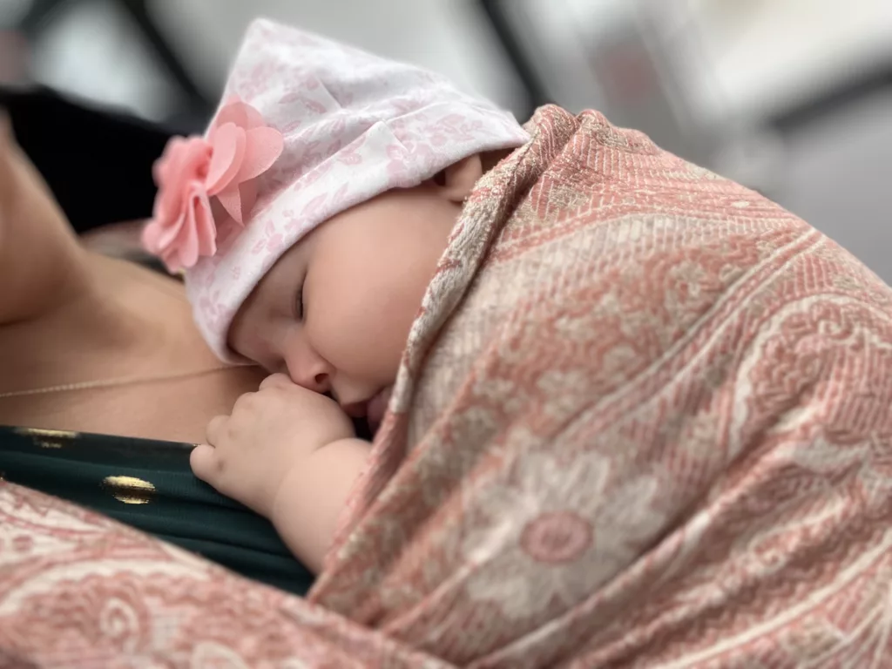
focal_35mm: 30
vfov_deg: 46.8
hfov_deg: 60.0
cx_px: 446
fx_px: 773
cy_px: 334
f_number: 2.2
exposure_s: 1/121
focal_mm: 2.71
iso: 40
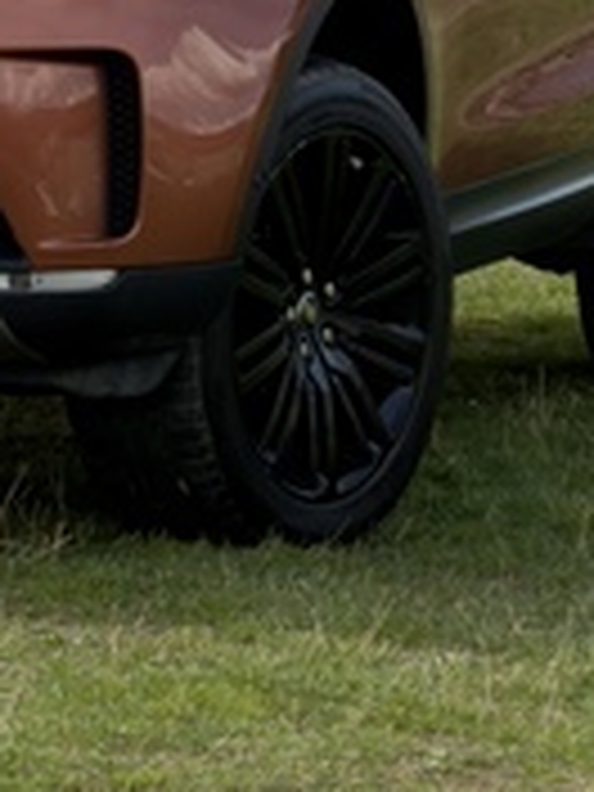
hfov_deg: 4.4
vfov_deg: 5.8
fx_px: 7779
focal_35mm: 340
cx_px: -50
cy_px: -450
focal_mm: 16.89
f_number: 2.8
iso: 20
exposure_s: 1/638
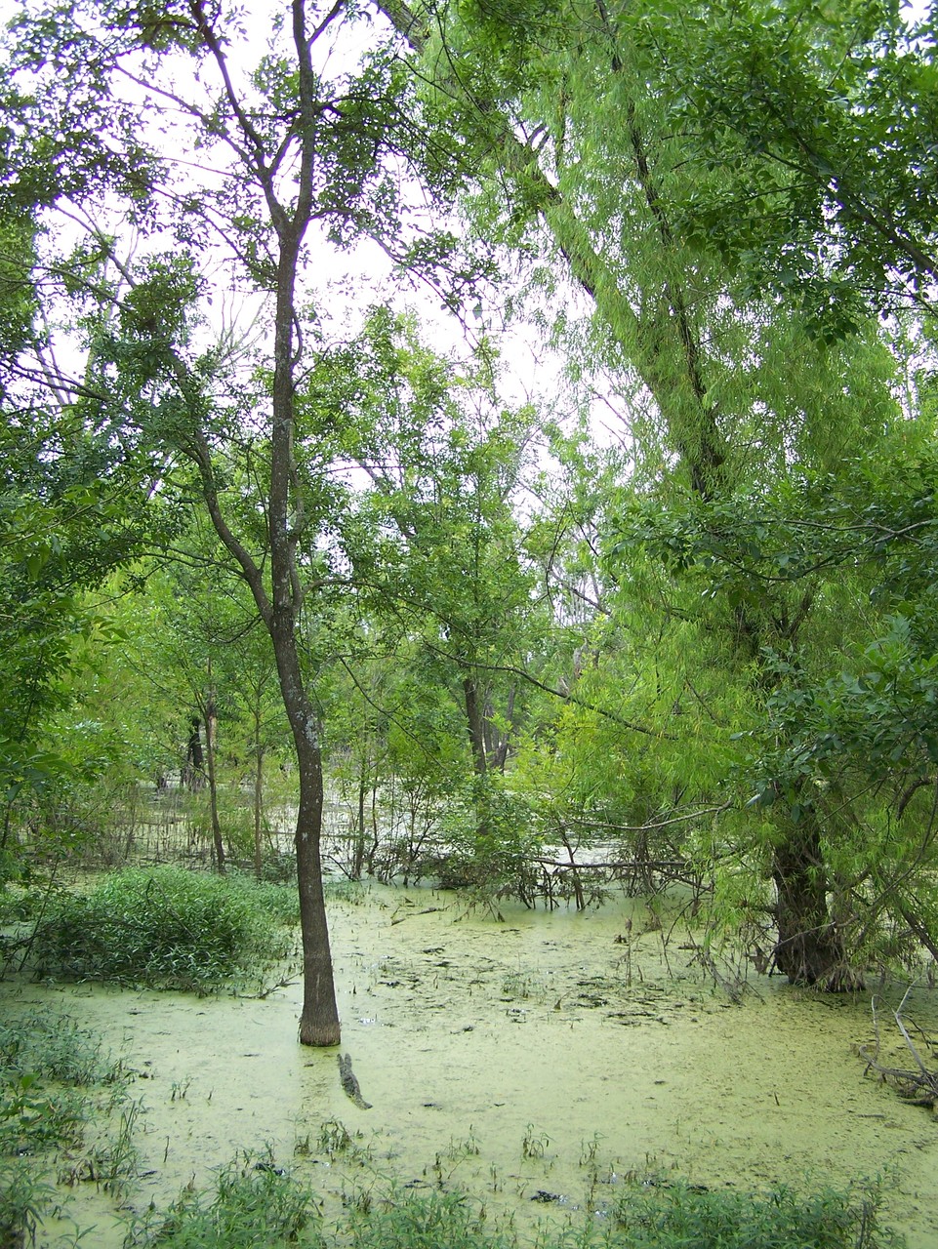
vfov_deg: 49.0
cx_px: 469
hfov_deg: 37.7
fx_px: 1372
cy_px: 624
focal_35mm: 38
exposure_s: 1/160
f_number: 2.8
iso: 80
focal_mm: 6.3
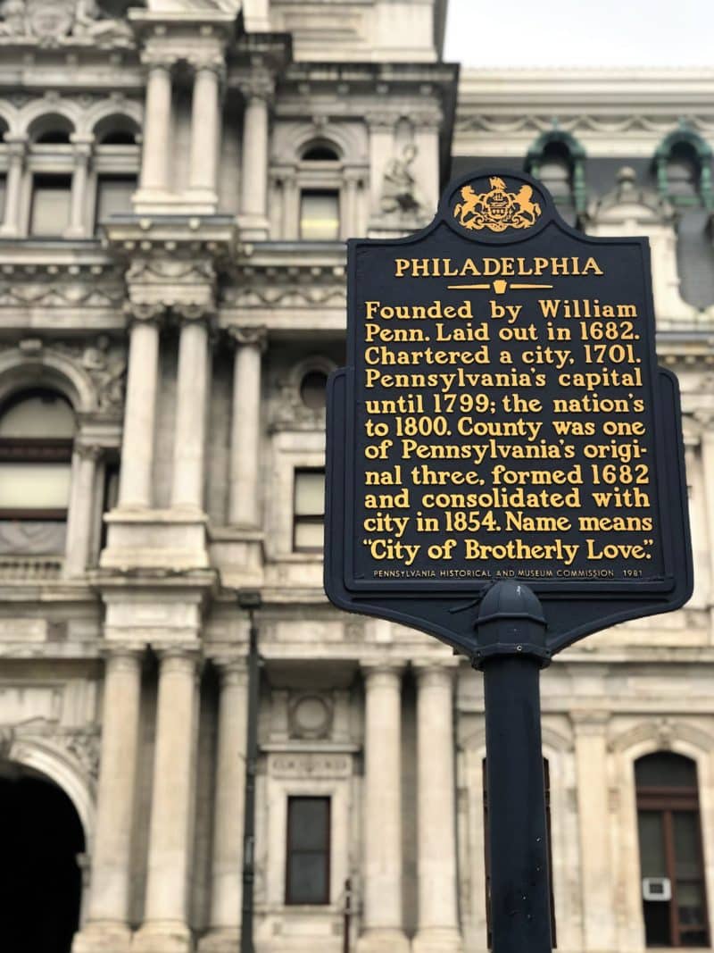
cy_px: 476
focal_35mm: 57
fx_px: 1568
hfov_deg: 25.7
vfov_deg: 33.8
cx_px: 357
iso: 25
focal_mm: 6.6
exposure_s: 1/30
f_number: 2.8
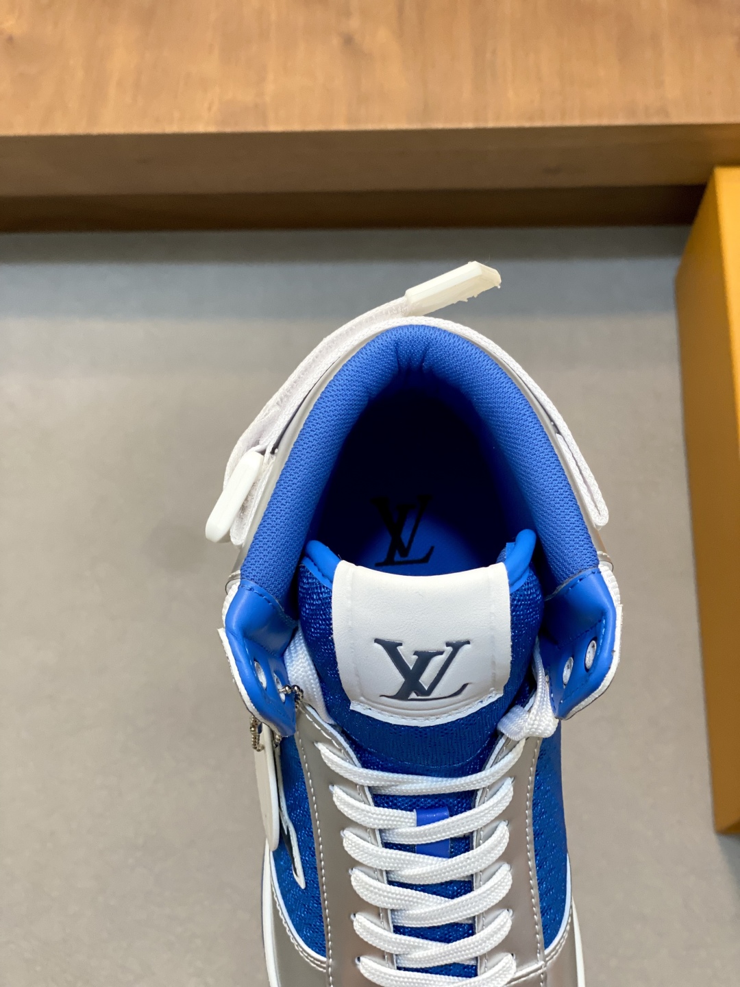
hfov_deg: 28.0
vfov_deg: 36.8
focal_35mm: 52
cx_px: 370
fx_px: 1482
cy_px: 494
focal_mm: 6
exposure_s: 1/100
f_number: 2
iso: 160
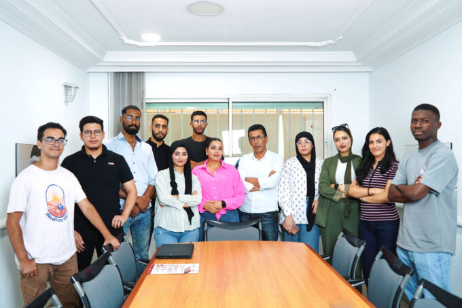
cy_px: 154
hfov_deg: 63.7
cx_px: 231
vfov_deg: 44.9
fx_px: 372
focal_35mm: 29
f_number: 5
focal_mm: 29
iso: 1250
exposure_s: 1/100
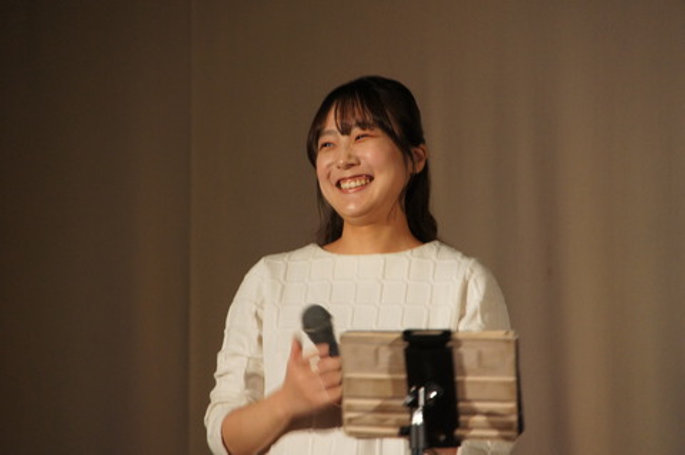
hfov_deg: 7.4
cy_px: 228
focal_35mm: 278
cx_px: 342
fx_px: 5275
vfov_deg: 4.9
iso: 1600
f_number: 6.3
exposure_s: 1/25
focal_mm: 185
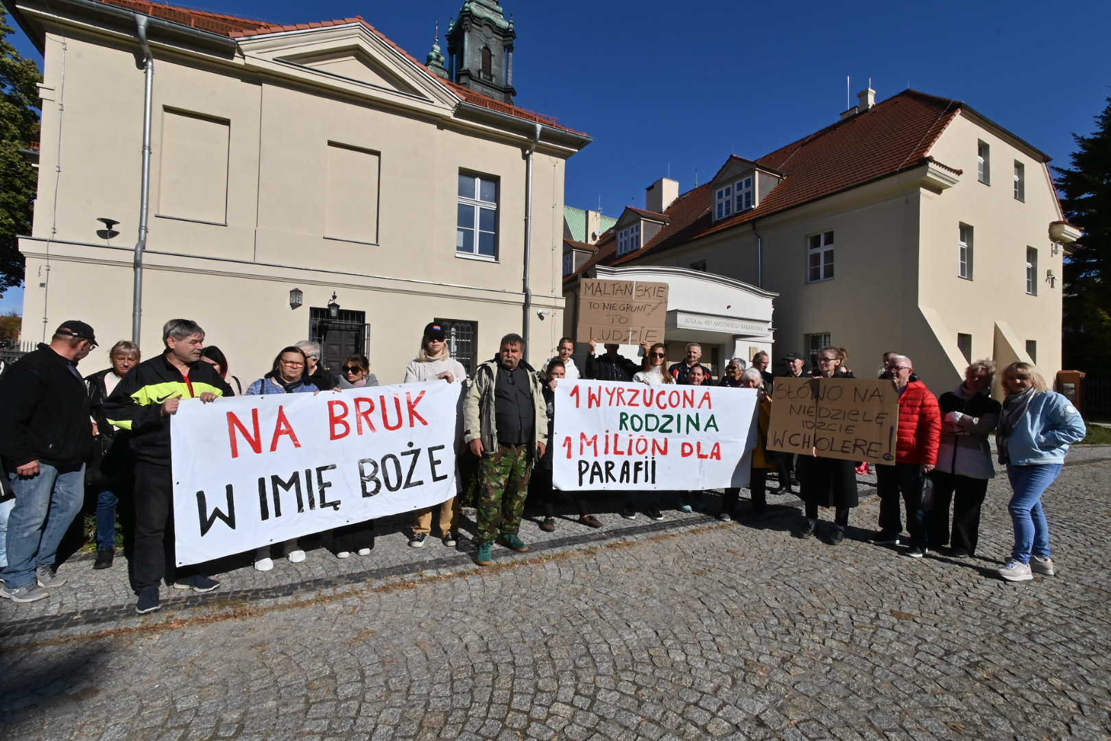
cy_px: 370
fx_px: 463
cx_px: 556
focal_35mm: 15
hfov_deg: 100.4
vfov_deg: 77.3
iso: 100
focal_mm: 10
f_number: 20
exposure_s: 1/200
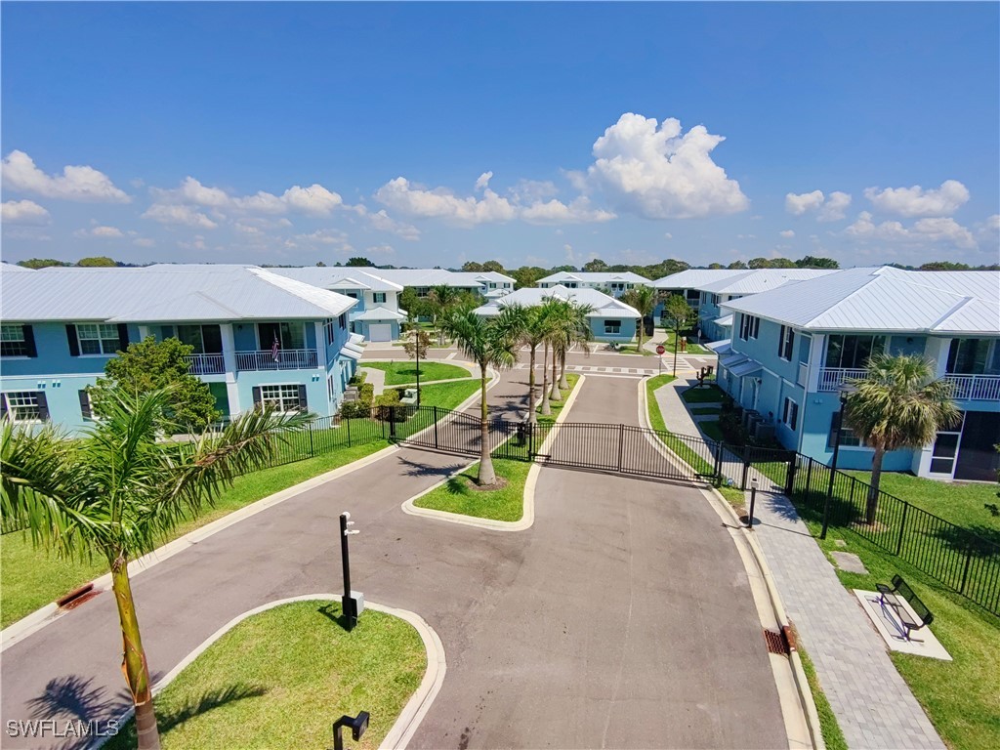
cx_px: 500
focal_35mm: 17
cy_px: 375
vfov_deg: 74.7
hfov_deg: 91.0
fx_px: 491
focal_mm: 17
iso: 100
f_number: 2.8
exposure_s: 1/1667
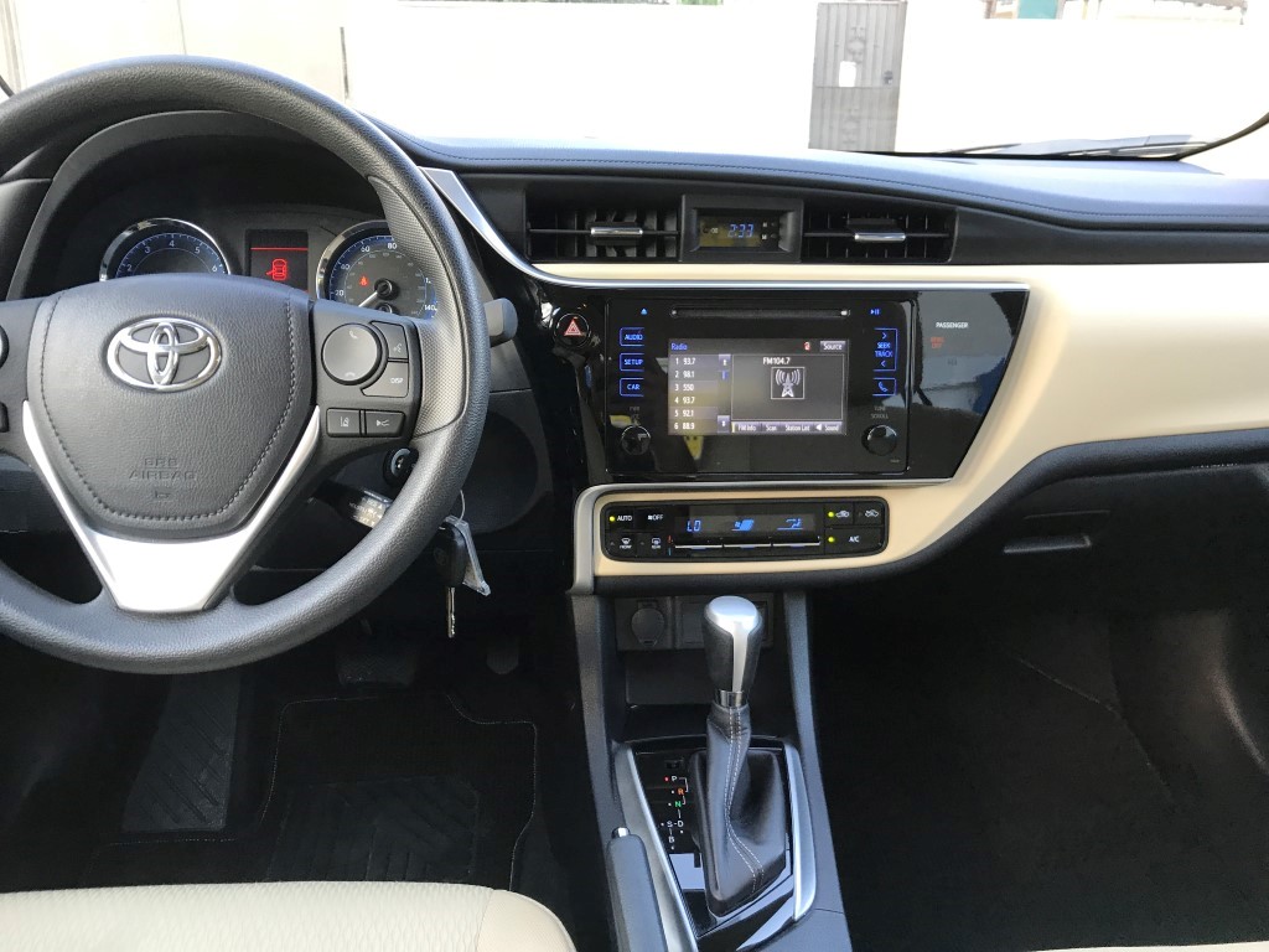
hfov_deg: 63.4
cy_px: 476
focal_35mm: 28
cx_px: 634
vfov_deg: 49.7
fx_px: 1026
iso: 20
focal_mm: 3.99
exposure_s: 1/30
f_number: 1.8
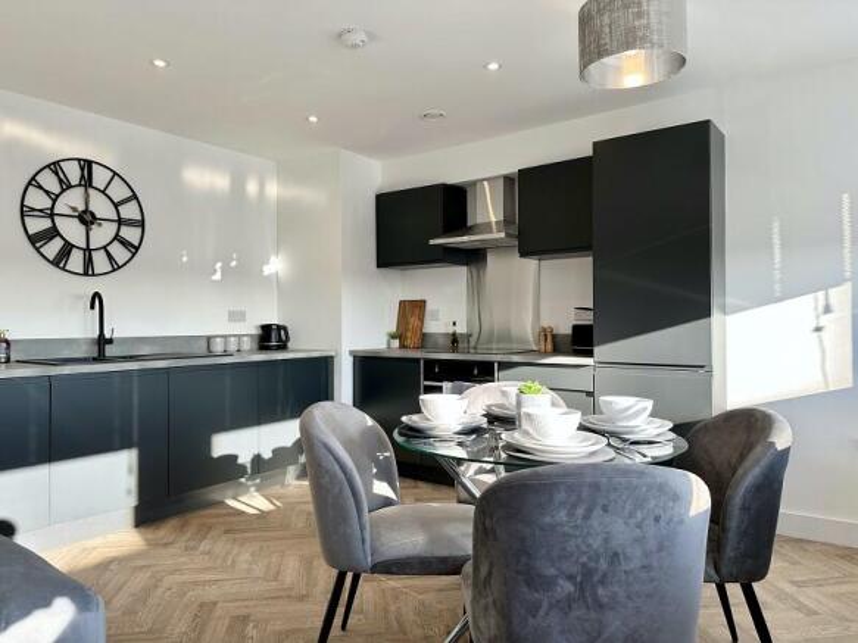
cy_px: 322
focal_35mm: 24
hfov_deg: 71.6
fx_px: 595
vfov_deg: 56.8
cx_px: 429
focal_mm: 6.86
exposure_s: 1/333
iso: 80
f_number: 1.78
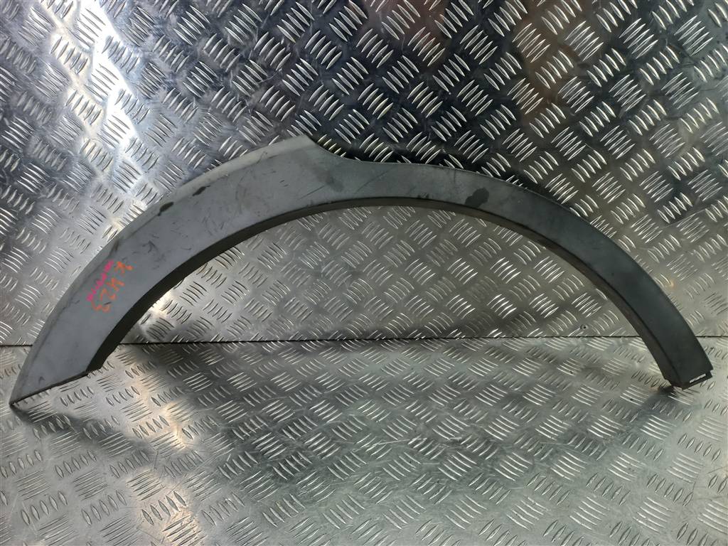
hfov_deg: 69.4
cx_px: 364
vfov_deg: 54.9
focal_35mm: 25
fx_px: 526
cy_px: 273
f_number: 1.8
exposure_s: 1/50
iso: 50
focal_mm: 4.6
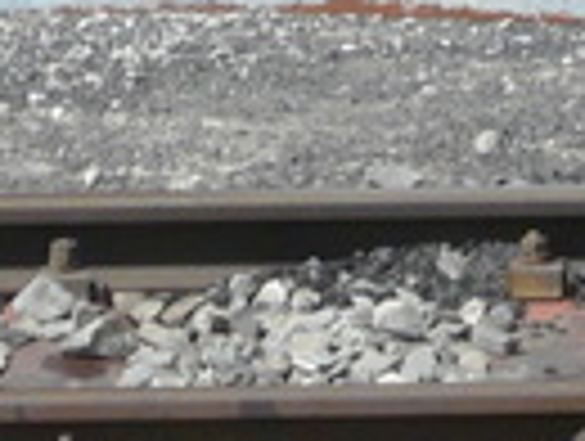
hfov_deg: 4.9
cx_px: 778
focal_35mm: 399
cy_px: -1116
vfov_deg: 3.6
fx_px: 6755
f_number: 5.6
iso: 100
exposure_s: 1/400
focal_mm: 8.5
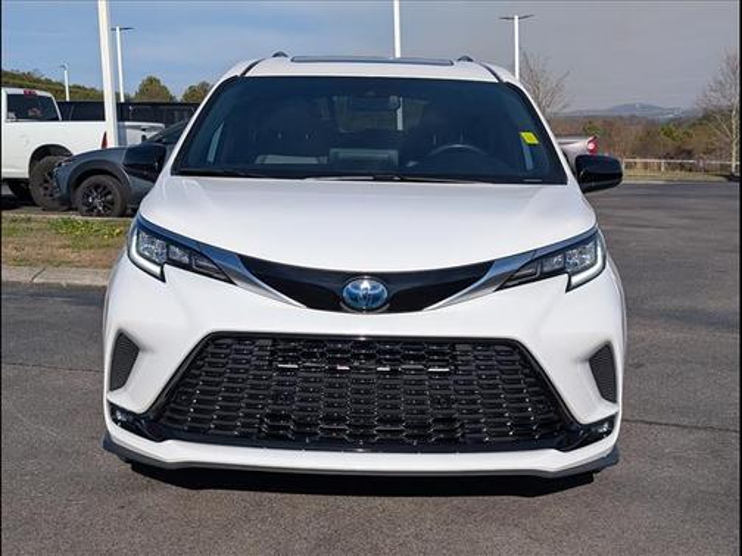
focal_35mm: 49
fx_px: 1050
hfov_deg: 38.9
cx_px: 371
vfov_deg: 29.7
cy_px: 278
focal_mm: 6.9
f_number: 1.68
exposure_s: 1/2500
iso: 20
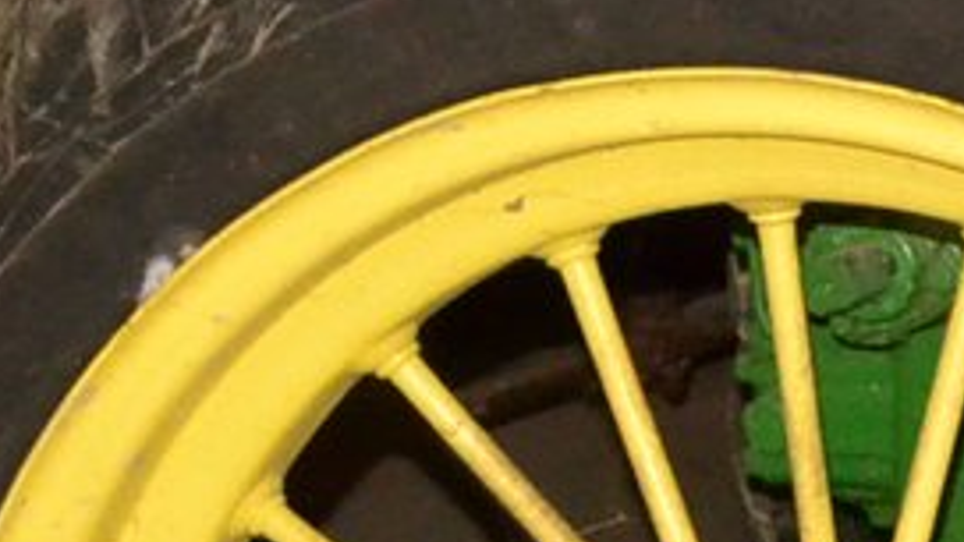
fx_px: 6032
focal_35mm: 236
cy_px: 395
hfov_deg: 8.3
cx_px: 2369
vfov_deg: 5.1
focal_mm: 24
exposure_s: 1/60
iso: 3200
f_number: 7.1
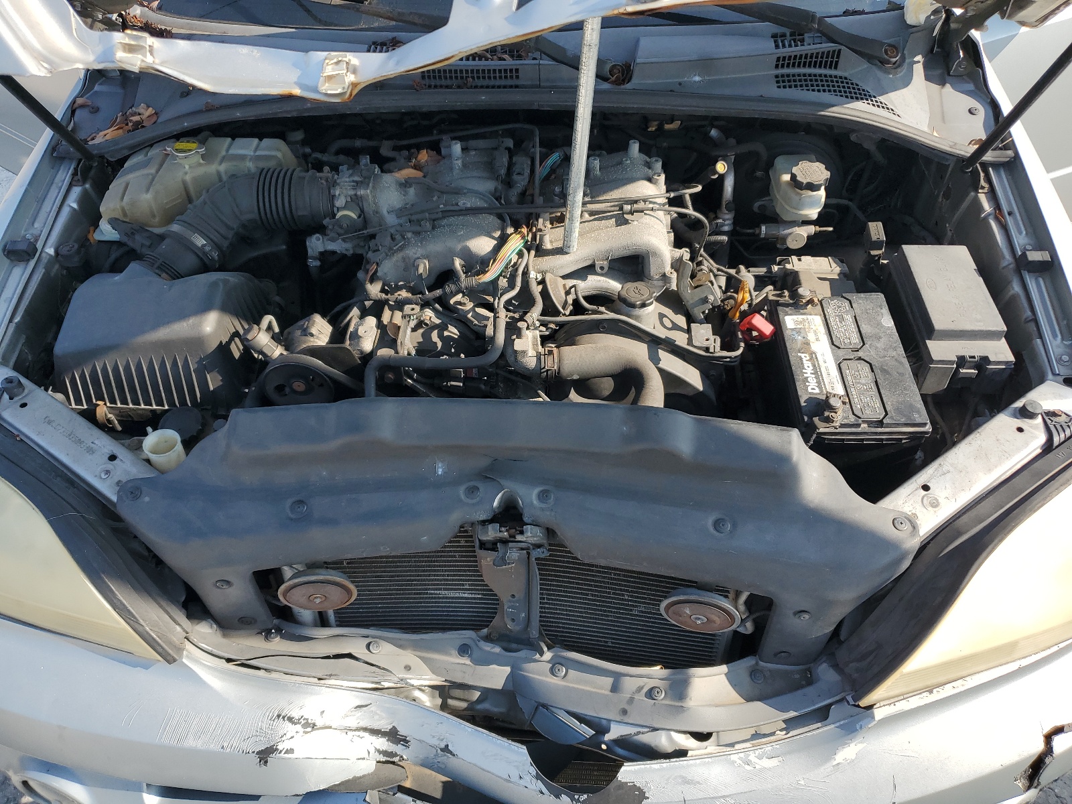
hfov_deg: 67.3
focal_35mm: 26
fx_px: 805
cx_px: 536
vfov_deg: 53.1
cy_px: 402
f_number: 1.5
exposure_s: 1/1111
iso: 50
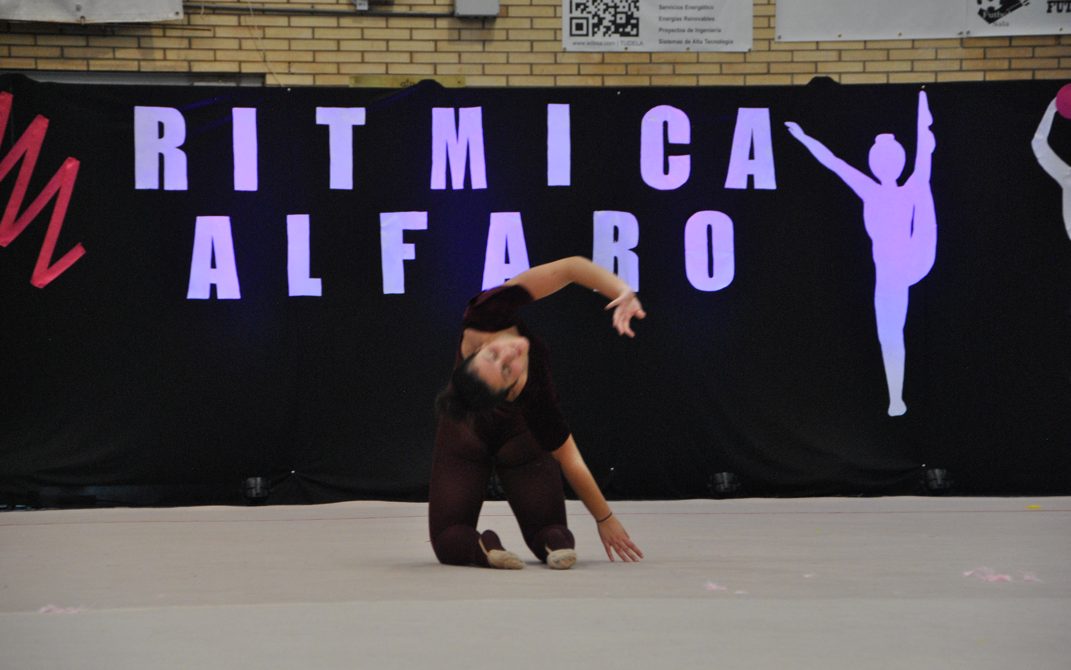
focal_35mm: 157
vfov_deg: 8.4
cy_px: 347
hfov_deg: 13.3
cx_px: 534
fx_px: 4583
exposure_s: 1/125
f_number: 5.6
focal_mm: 102
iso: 800
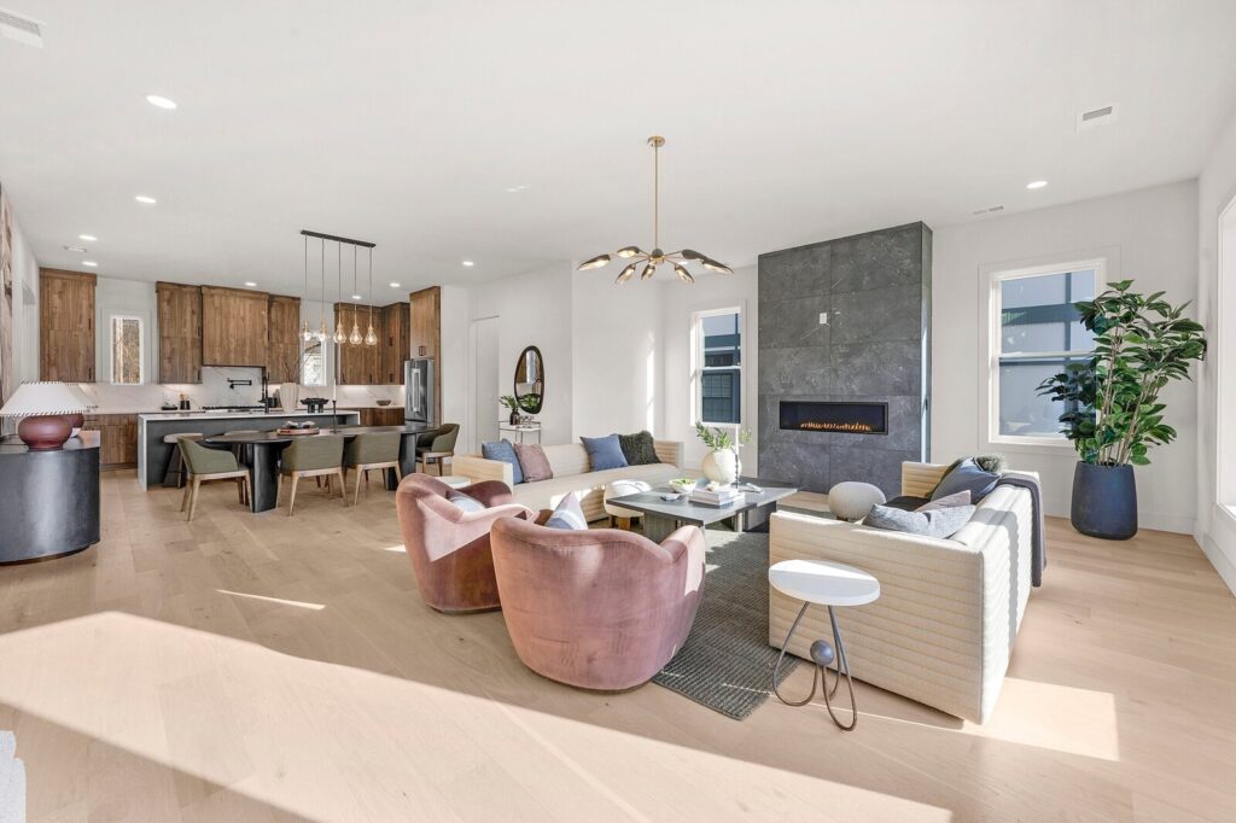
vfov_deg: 81.2
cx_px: 618
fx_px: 480
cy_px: 412
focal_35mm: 14
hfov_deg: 104.3
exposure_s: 1/125
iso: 250
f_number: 8
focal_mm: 14
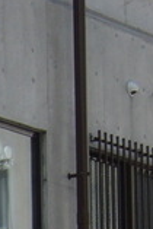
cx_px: -506
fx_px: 2411
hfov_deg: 3.4
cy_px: 391
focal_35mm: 379
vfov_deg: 5.4
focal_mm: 9.8
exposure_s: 1/800
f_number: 4.2
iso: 100
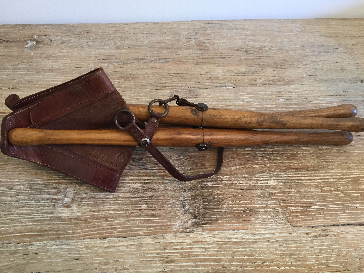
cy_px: 136
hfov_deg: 61.7
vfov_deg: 48.2
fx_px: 305
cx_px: 182
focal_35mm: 29
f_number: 2.2
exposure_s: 1/33
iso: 200
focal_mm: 4.15
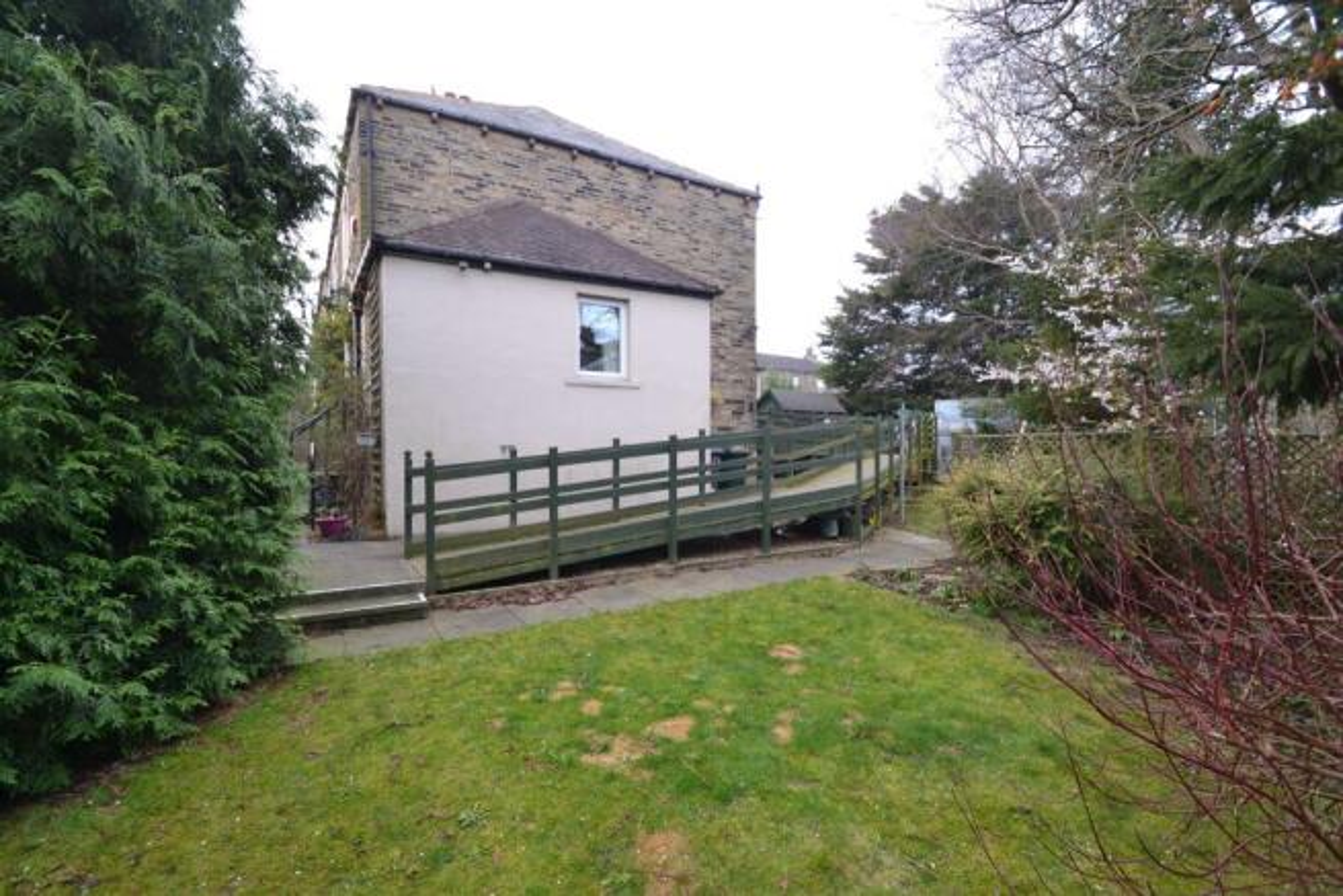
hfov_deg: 100.4
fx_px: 560
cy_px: 448
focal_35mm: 15
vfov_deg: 77.4
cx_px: 672
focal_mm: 10
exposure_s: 1/125
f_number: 5.6
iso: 280
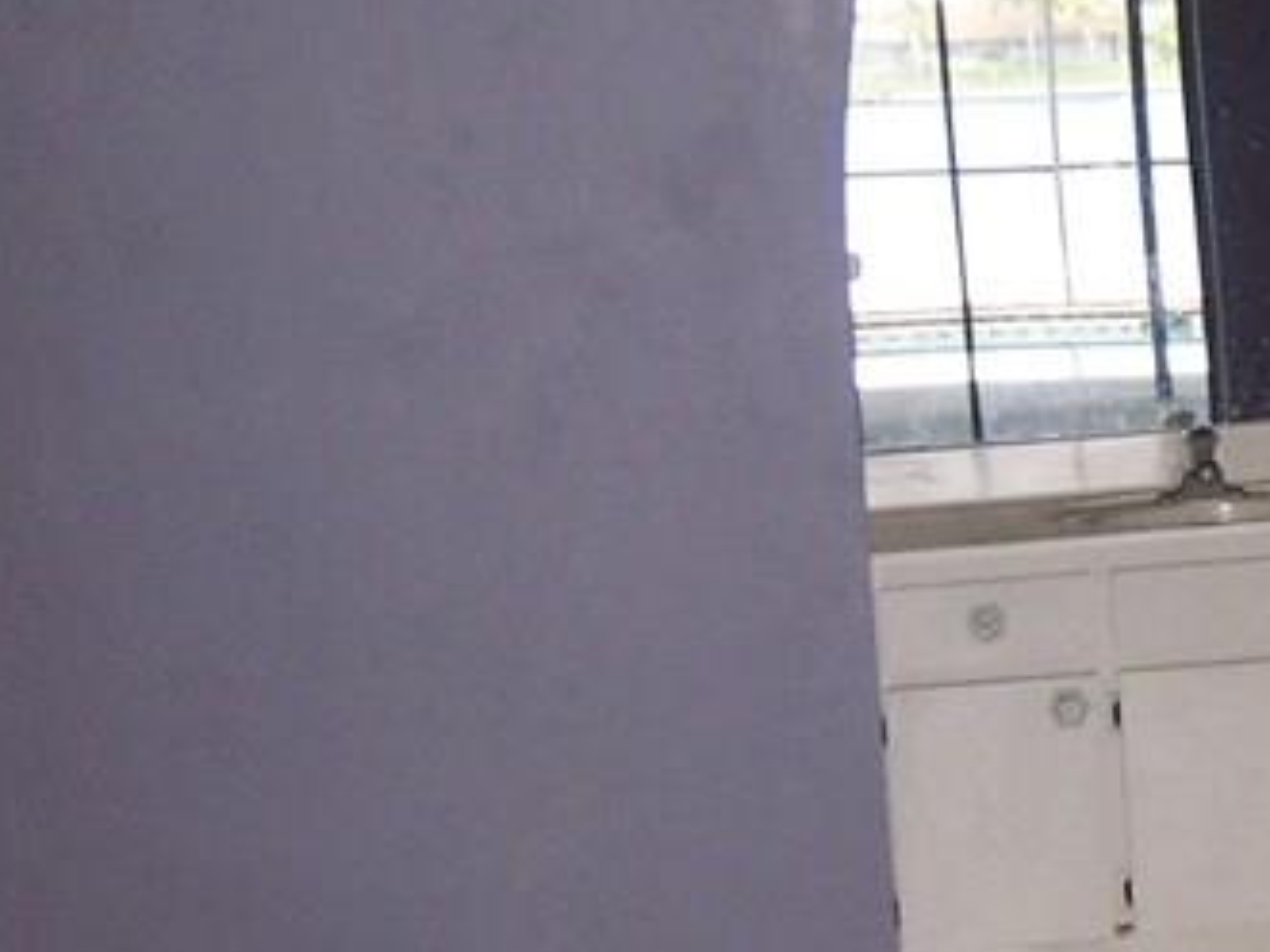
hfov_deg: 18.5
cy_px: 338
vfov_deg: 14.5
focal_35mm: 102
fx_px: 3741
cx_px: 1427
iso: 140
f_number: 2.8
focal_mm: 5.5
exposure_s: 1/60
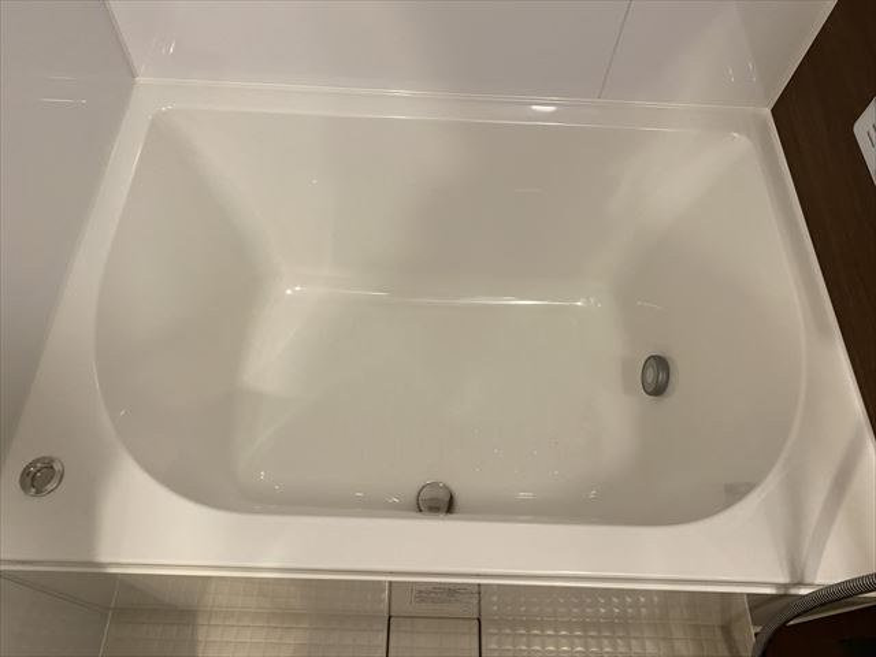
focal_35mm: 26
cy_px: 328
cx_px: 438
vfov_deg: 53.1
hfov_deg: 67.3
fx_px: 658
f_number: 1.8
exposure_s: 1/50
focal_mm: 4.25
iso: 125
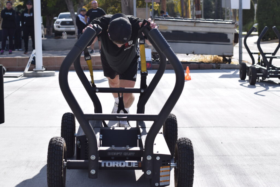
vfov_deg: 18.2
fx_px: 583
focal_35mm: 75
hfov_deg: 27.0
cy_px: 94
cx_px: 140
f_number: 7.1
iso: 400
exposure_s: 1/1600
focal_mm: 50
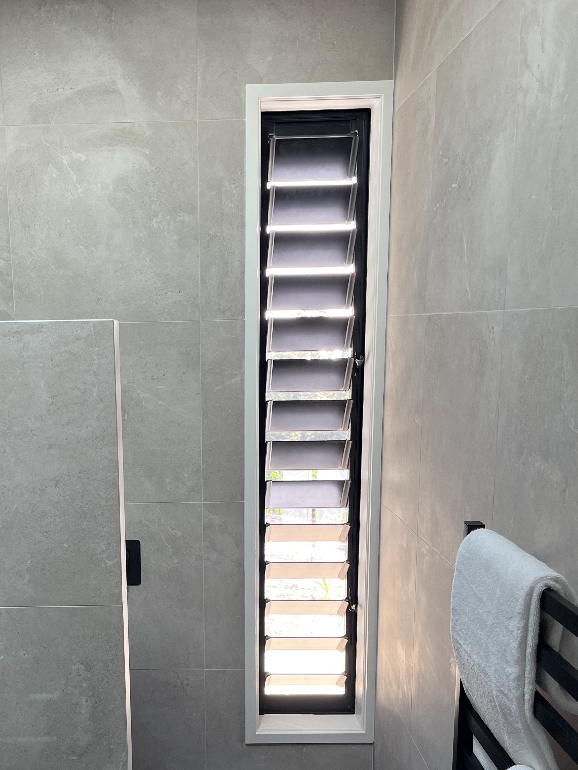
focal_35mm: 39
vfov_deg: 47.3
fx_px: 868
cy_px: 498
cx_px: 166
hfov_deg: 36.2
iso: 64
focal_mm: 5.1
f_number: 1.6
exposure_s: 1/121
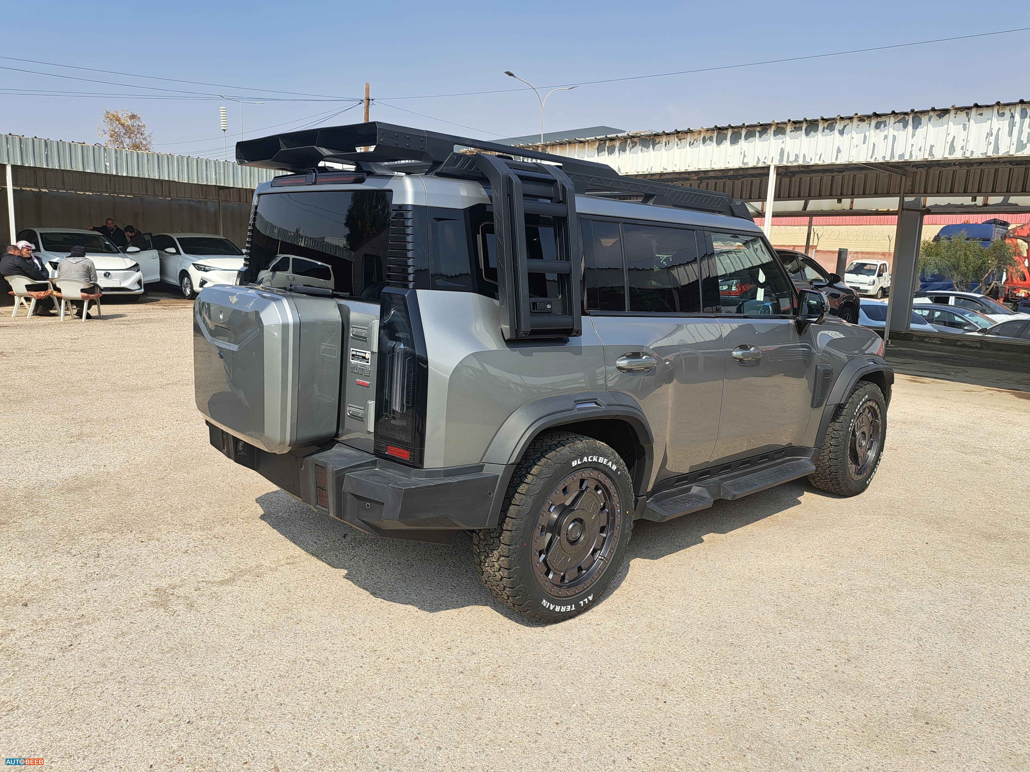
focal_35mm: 24
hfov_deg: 71.6
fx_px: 714
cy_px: 386
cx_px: 515
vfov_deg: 56.8
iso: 50
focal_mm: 5.23
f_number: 1.8
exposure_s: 1/1138
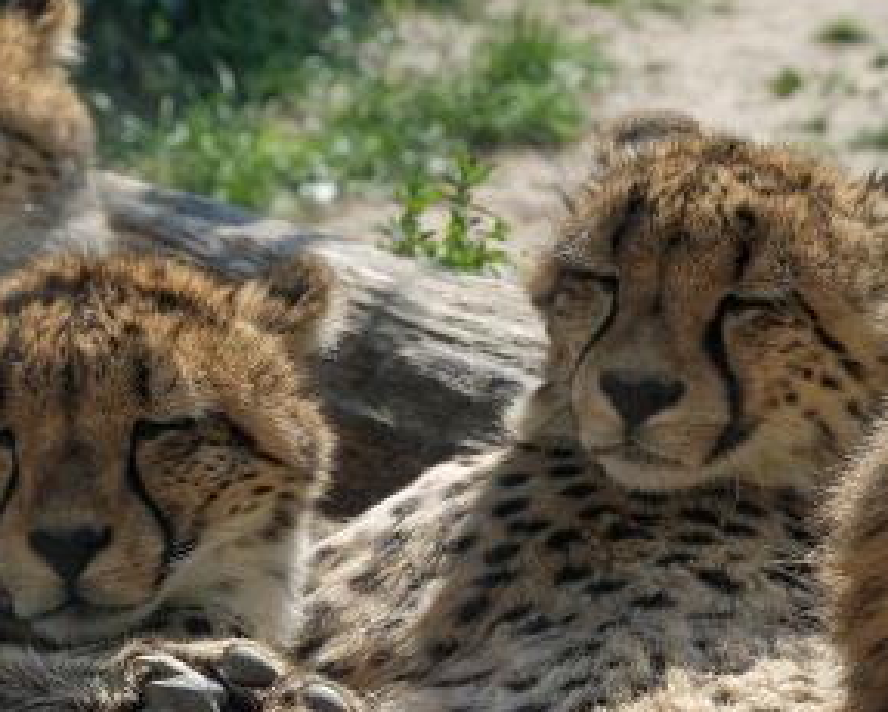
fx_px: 3708
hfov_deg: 13.6
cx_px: 579
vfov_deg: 11.0
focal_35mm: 141
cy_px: 364
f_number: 5.6
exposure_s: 1/640
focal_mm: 48
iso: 125
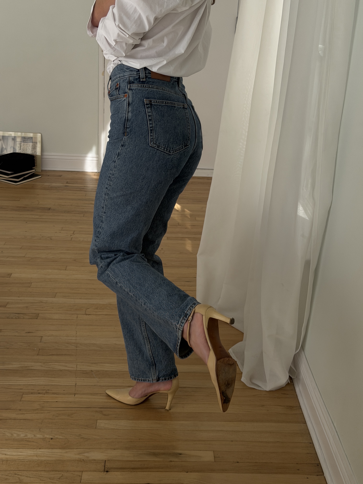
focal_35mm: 48
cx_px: 182
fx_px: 671
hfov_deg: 30.3
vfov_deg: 39.7
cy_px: 242
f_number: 1.78
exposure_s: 1/1027
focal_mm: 6.76
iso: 64
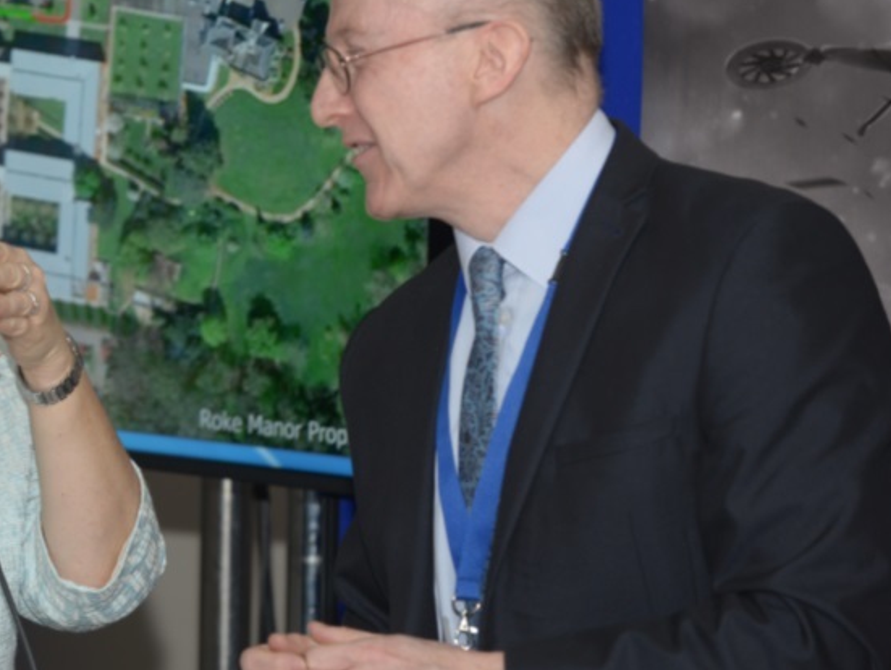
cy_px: 314
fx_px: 5821
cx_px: 139
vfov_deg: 6.6
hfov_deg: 8.7
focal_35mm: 226
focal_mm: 135
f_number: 5.6
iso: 400
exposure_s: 1/60
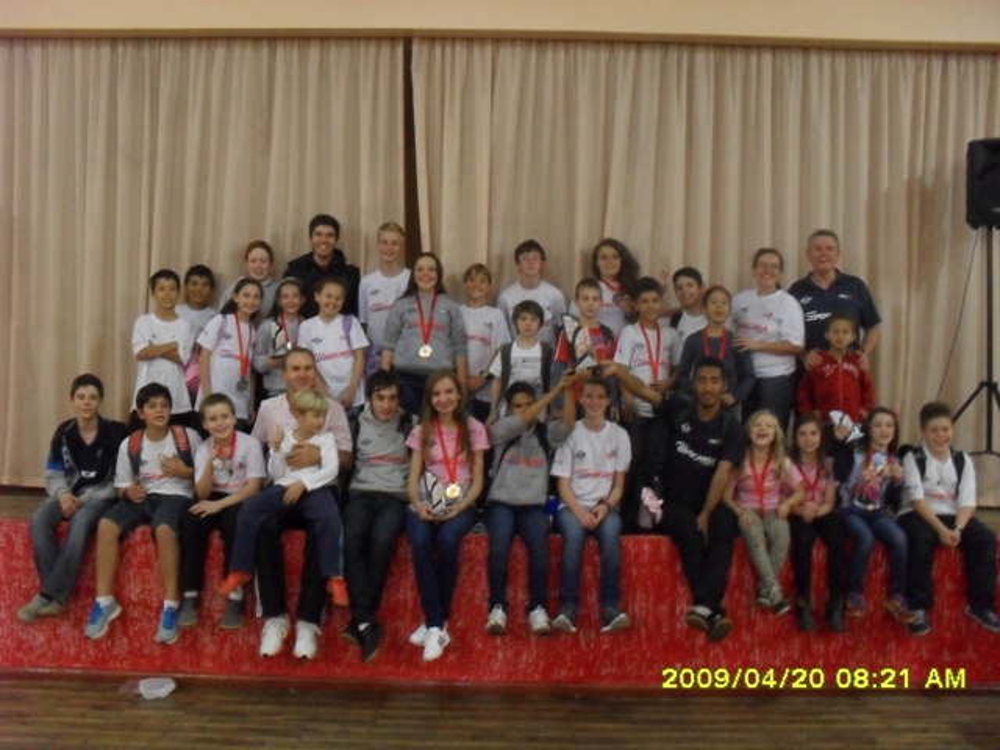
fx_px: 1011
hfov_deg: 52.6
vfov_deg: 40.7
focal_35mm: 35
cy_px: 375
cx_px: 500
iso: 400
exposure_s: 1/10
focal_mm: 6.3
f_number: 3.2
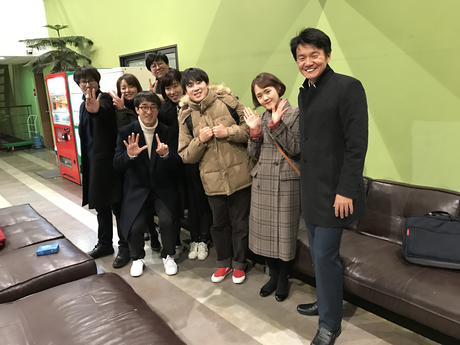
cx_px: 230
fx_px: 372
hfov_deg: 63.4
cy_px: 172
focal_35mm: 28
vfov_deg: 49.7
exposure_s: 1/13
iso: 100
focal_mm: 3.99
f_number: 1.8
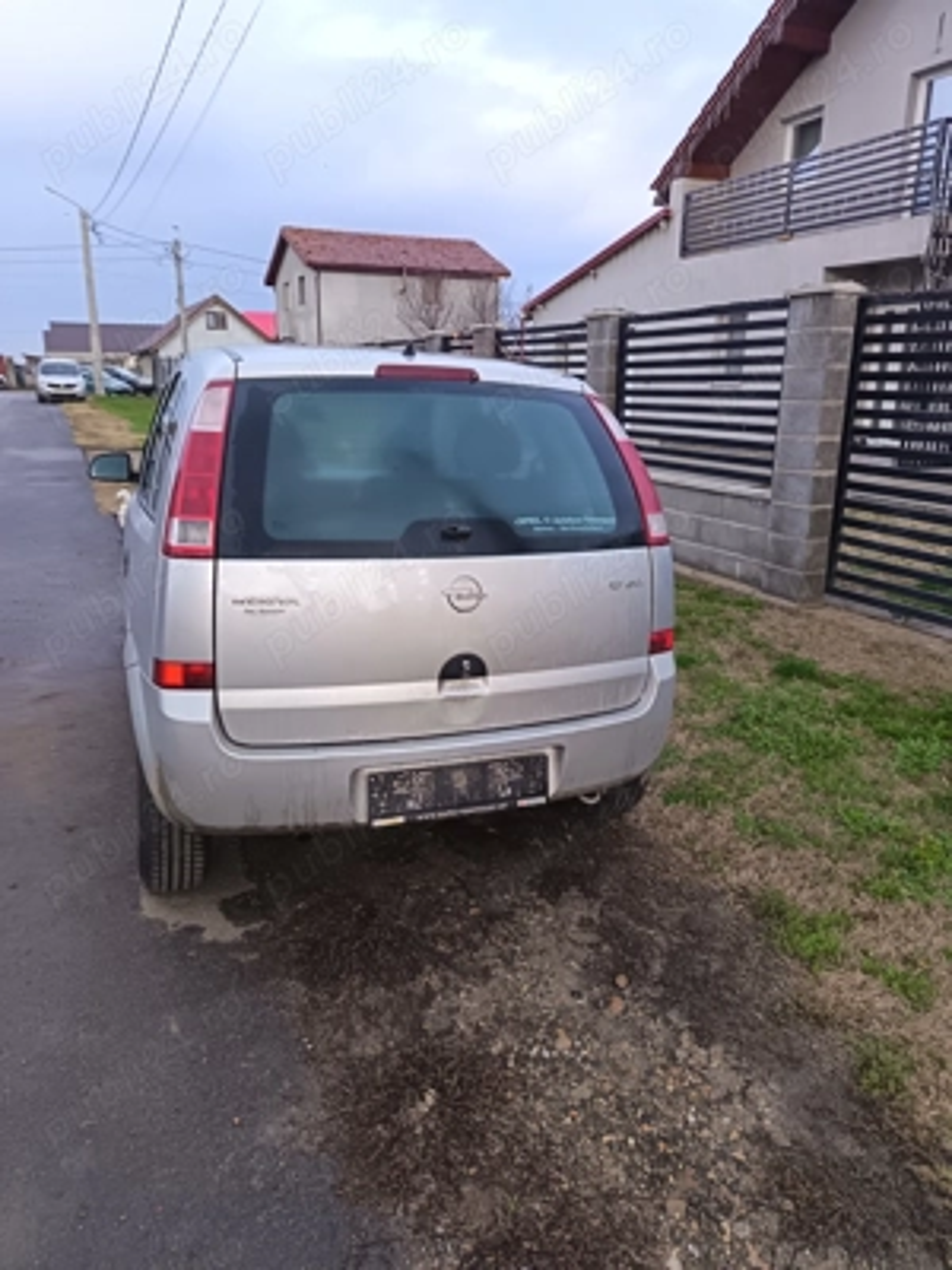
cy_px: 635
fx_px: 880
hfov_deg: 56.8
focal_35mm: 24
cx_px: 476
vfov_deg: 71.6
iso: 926
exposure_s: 1/100
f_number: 1.75
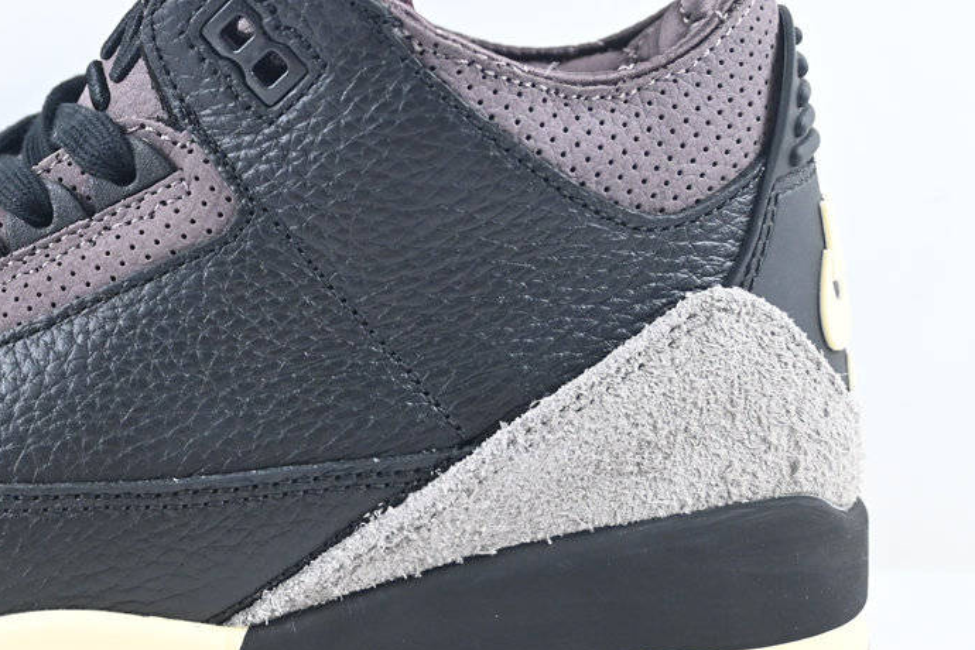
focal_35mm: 73
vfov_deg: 18.7
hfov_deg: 27.0
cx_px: 143
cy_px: 271
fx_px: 1977
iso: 1000
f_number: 4.5
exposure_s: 1/125
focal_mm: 28
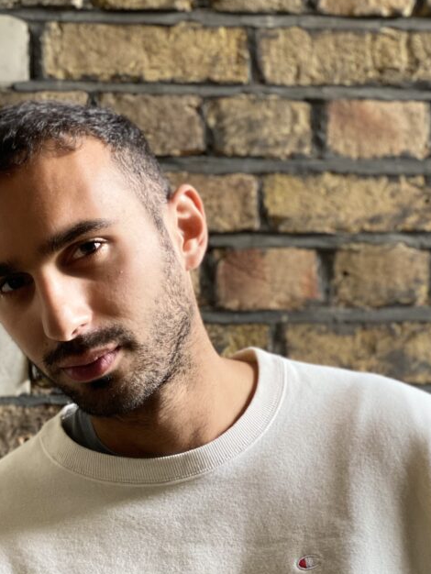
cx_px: 189
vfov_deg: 22.9
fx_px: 1410
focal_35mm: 85
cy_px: 393
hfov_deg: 17.4
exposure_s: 1/81
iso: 250
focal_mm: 6
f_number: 2
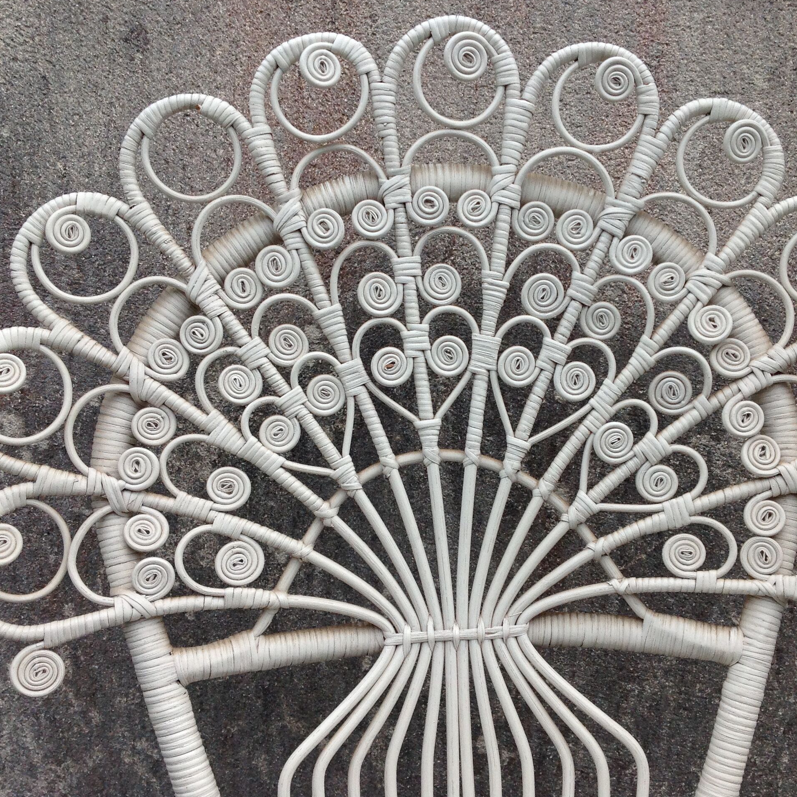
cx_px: 441
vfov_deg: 40.0
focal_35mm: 42
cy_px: 399
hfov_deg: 40.0
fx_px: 1094
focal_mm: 4.28
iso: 100
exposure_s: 1/120
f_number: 2.4
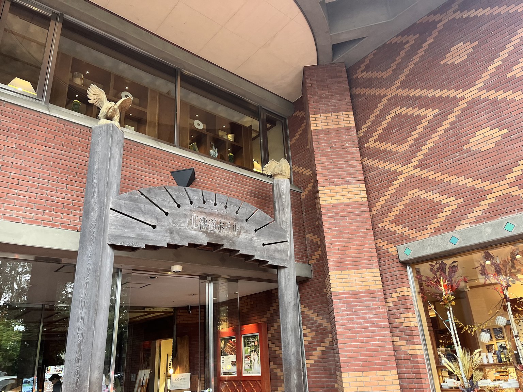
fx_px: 393
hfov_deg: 67.3
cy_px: 196
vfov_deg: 53.1
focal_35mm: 26
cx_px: 262
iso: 125
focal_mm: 5.1
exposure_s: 1/121
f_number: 1.6
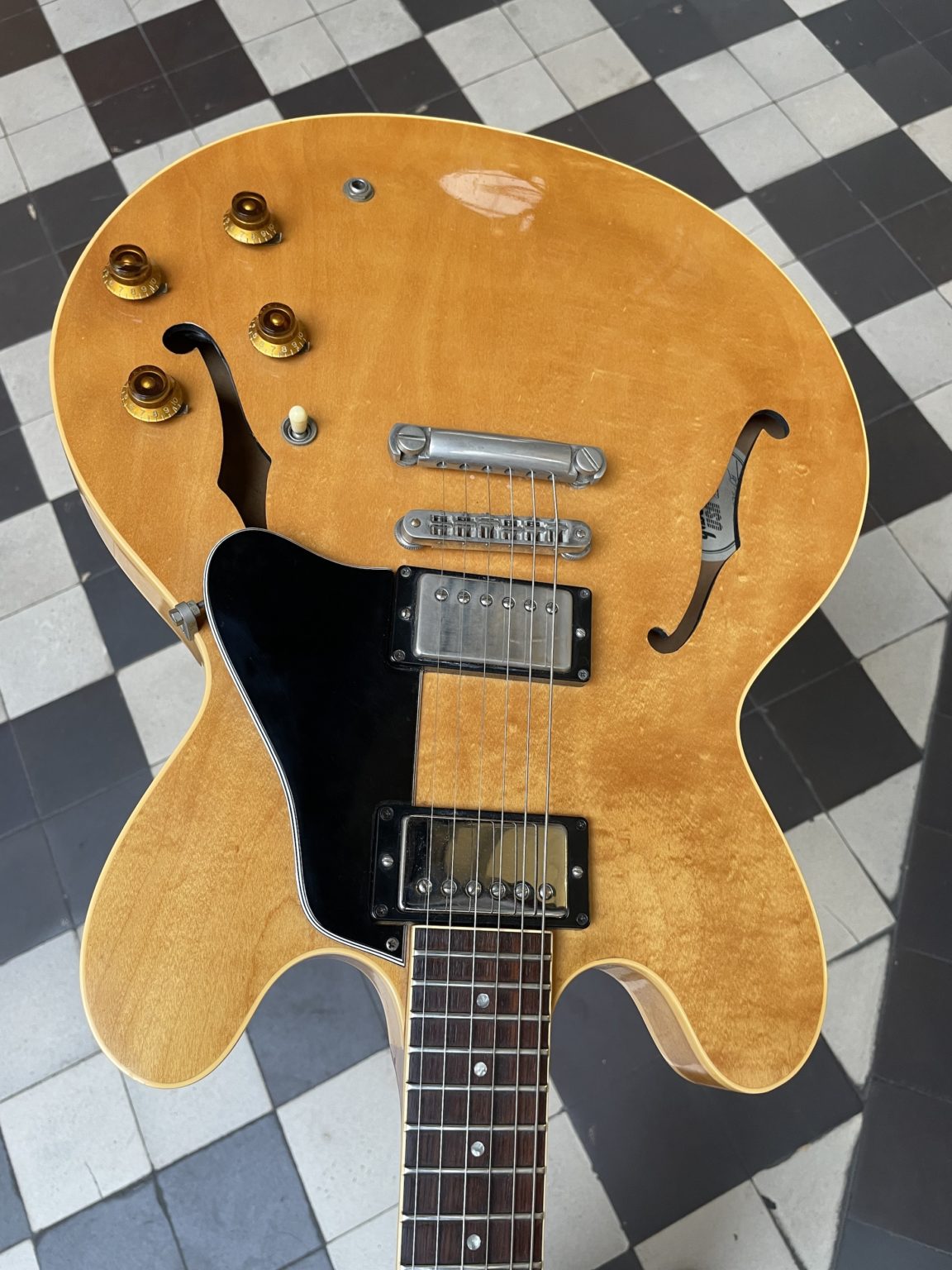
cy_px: 635
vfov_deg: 67.3
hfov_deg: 53.1
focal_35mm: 26
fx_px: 953
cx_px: 476
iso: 64
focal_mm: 4.2
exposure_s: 1/50
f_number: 1.6
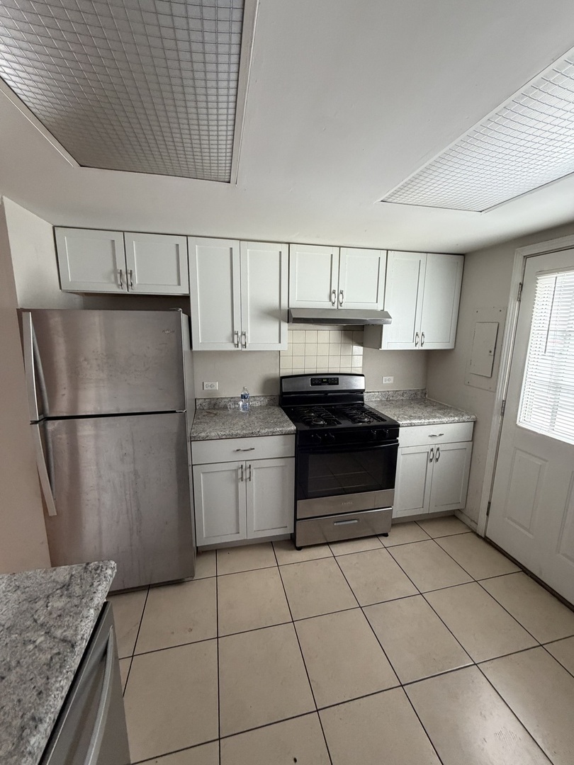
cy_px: 382
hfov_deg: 85.7
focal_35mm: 14
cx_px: 287
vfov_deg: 102.1
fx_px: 310
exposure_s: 1/79
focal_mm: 2.22
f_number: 2.2
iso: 320
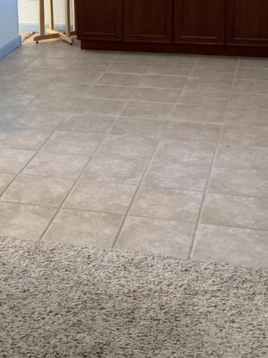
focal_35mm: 71
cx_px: 60
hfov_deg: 20.5
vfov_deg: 26.9
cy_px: 70
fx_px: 733
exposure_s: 1/60
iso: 200
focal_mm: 6.76
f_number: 1.78
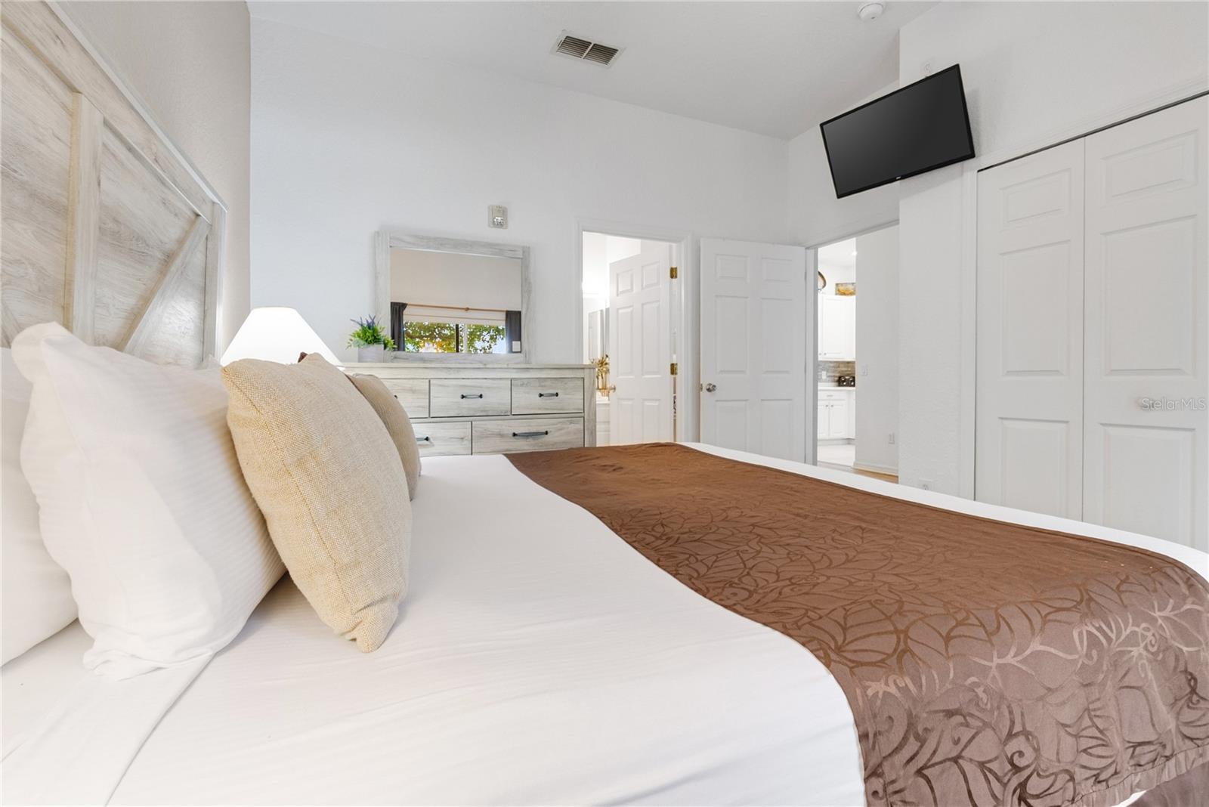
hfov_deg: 96.7
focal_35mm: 16
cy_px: 404
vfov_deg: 73.8
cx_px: 604
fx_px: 537
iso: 640
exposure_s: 1/8
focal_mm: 16
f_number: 9
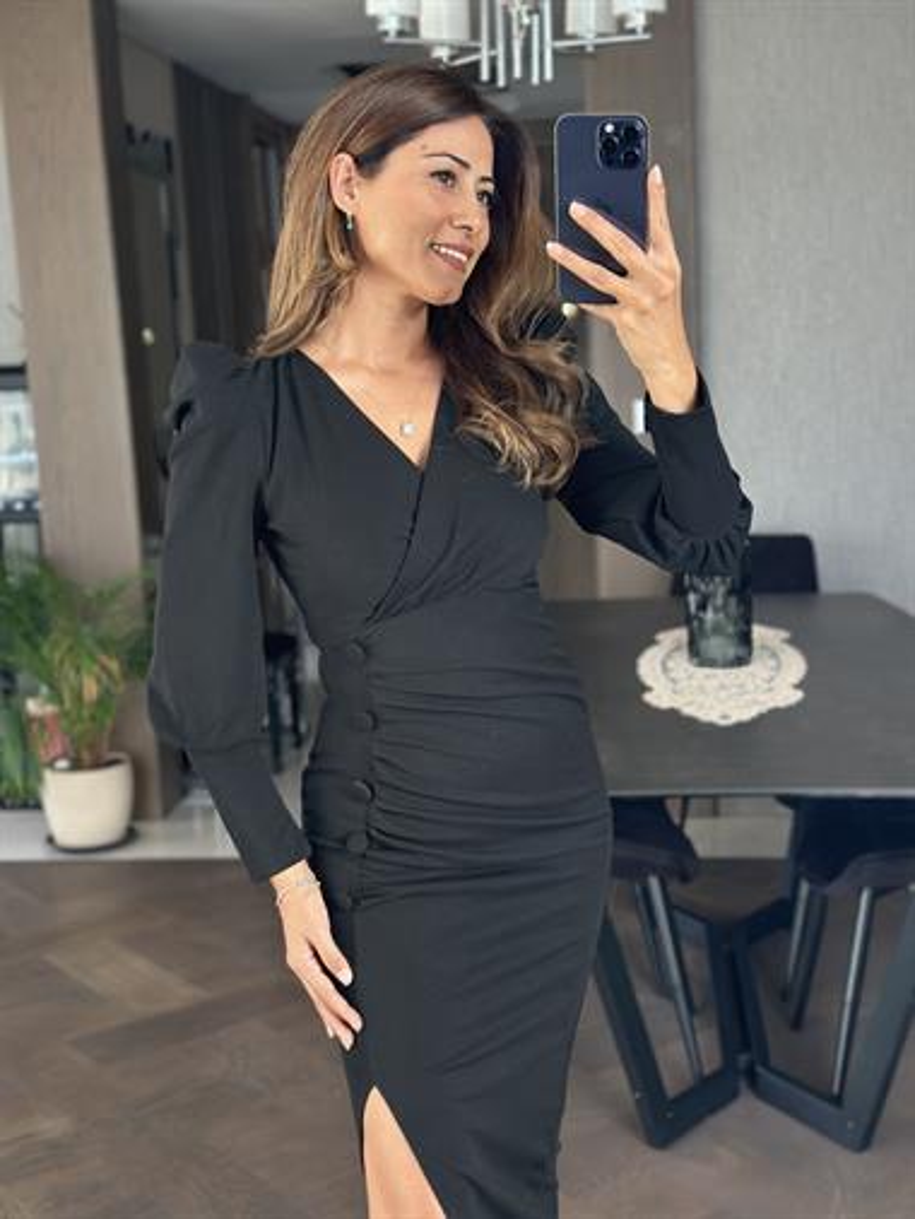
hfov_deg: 30.3
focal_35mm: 48
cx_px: 458
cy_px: 610
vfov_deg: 39.6
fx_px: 1690
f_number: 1.78
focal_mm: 6.86
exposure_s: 1/72
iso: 125
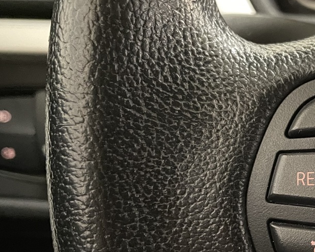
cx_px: 355
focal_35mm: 60
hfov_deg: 28.3
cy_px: 178
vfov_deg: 25.2
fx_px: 559
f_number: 1.6
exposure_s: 1/25
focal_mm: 4.2
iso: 800
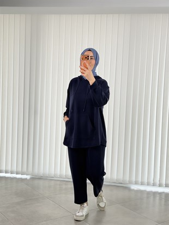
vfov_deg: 39.6
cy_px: 112
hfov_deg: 30.3
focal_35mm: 48
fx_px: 312
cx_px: 84
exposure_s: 1/121
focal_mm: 6.76
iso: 50
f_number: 1.78
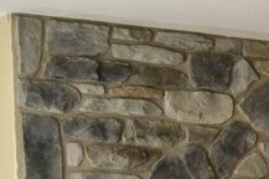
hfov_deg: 7.4
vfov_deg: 5.5
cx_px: 831
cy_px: 393
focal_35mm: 245
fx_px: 1825
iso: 200
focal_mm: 23
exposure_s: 1/125
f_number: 8
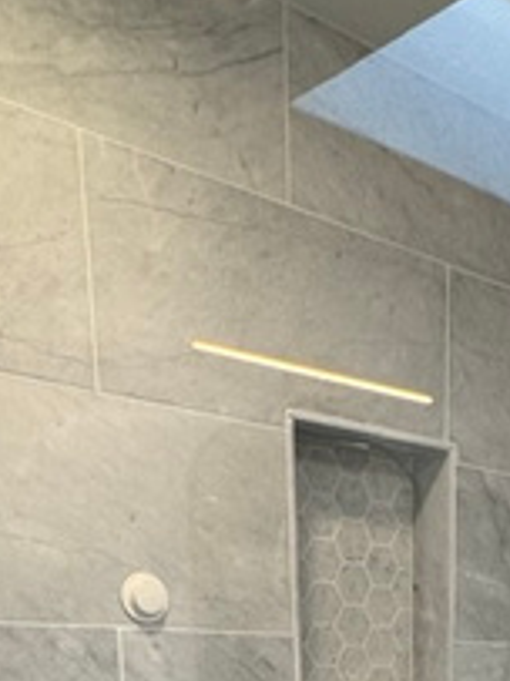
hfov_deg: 25.7
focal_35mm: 53
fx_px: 1042
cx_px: 547
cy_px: 933
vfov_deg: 28.3
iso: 160
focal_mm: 2.22
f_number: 2.2
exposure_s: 1/120
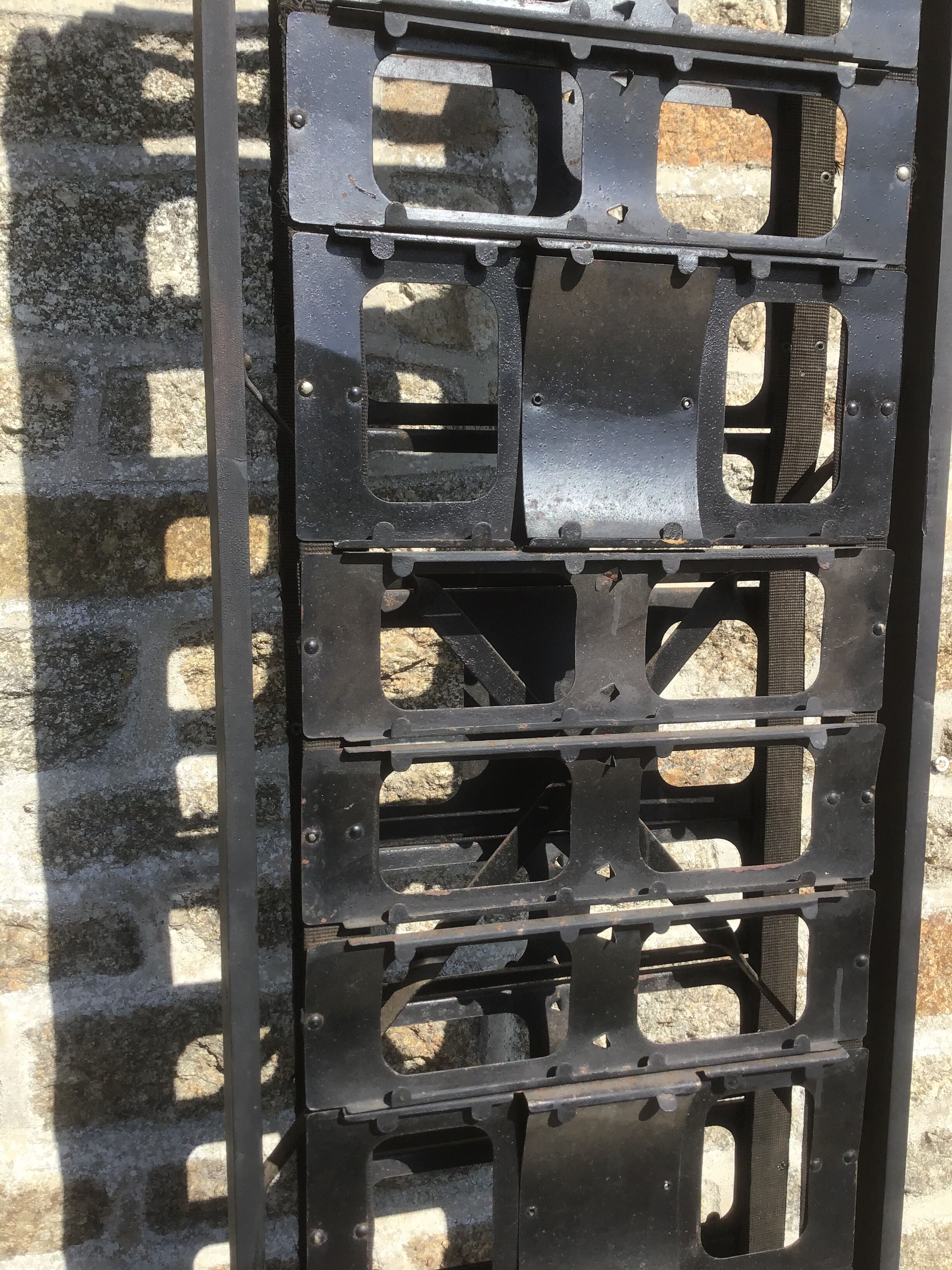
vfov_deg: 58.4
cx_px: 476
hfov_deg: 45.4
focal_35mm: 31
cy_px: 635
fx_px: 1137
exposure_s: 1/769
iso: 25
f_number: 2.4
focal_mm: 3.3
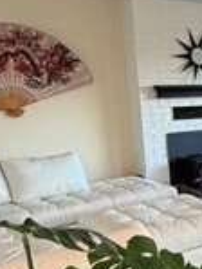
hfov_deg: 21.0
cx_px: 298
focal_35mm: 60
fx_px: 466
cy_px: 177
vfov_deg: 31.9
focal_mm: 2.22
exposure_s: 1/60
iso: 320
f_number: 2.2
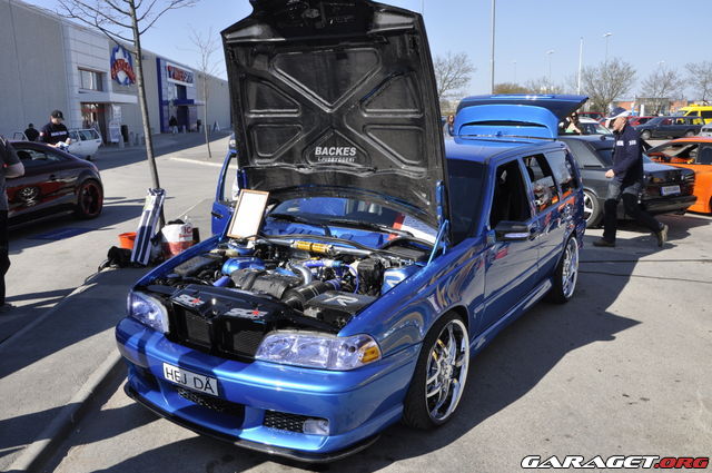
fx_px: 593
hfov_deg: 62.0
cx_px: 356
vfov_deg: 43.5
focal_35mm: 30
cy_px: 236
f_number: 10
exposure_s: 1/400
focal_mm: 20
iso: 320
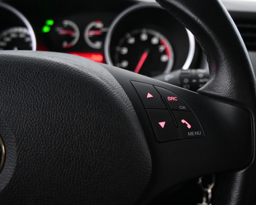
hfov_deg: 19.3
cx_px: 173
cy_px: 110
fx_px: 750
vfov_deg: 15.5
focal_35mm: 99
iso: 5000
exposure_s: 1/80
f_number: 6.3
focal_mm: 50
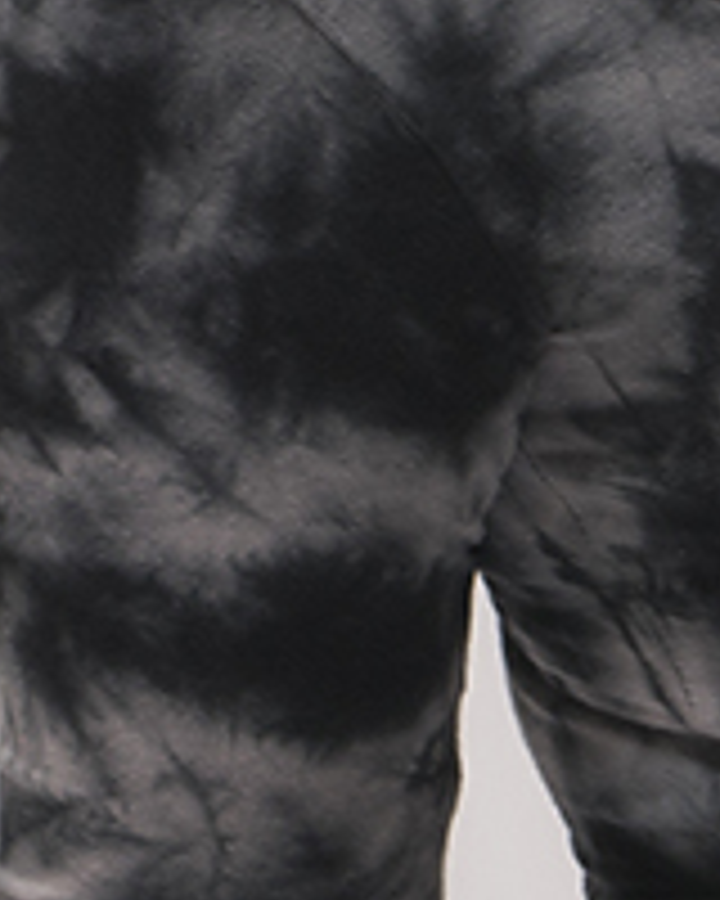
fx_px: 12626
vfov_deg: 4.1
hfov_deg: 3.2
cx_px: 2016
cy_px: 353
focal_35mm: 474
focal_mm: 42
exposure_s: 1/200
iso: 100
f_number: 9
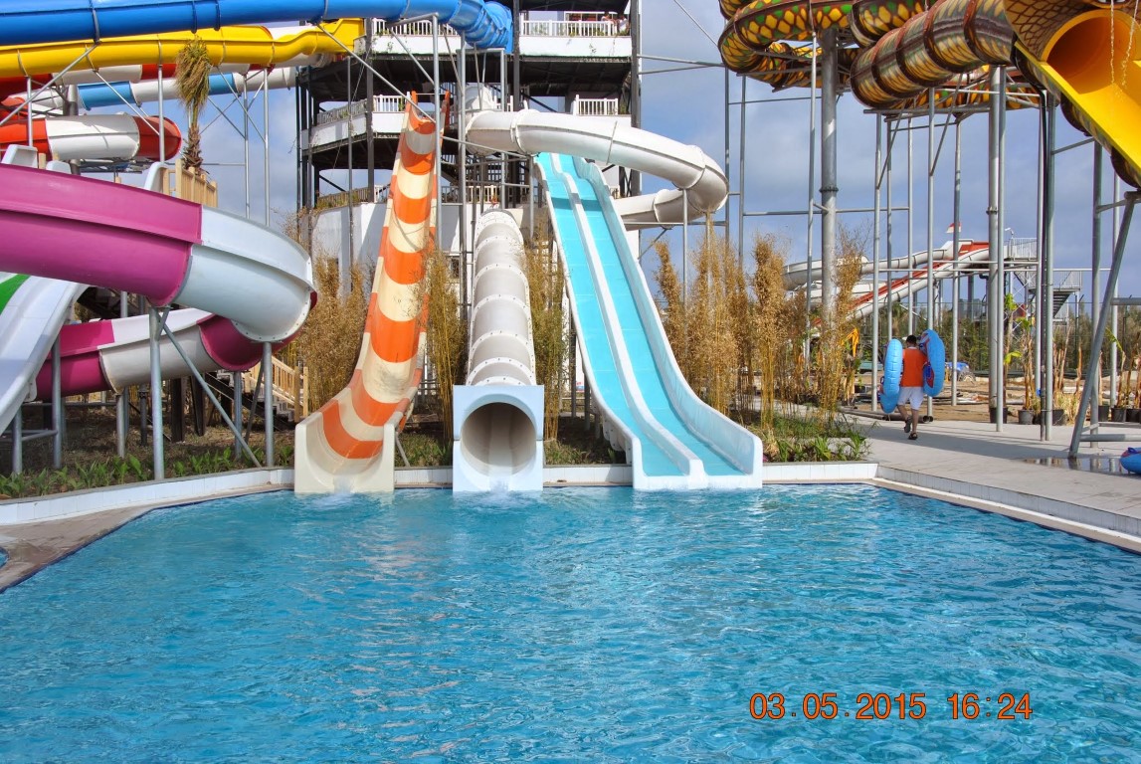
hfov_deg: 49.5
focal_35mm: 39
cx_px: 570
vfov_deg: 34.3
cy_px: 382
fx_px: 1238
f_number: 9
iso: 100
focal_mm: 26
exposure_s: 1/320
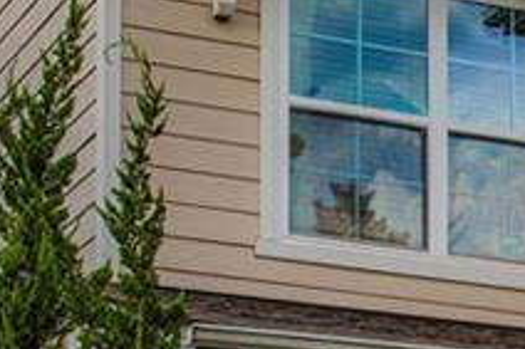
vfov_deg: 8.1
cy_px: 348
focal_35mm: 169
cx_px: 693
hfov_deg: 11.8
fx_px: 2463
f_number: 13
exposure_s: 1/100
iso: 400
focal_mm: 35
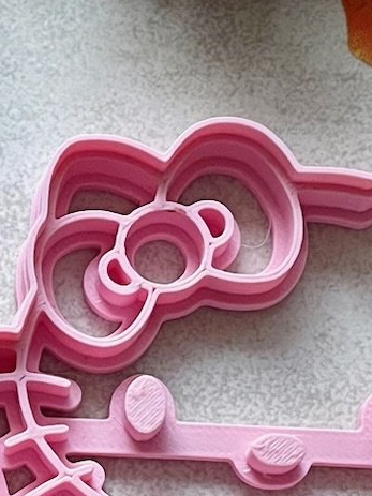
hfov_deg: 12.6
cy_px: 385
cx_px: -64
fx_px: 1649
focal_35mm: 115
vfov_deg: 17.0
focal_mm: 4.2
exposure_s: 1/60
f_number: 1.6
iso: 320
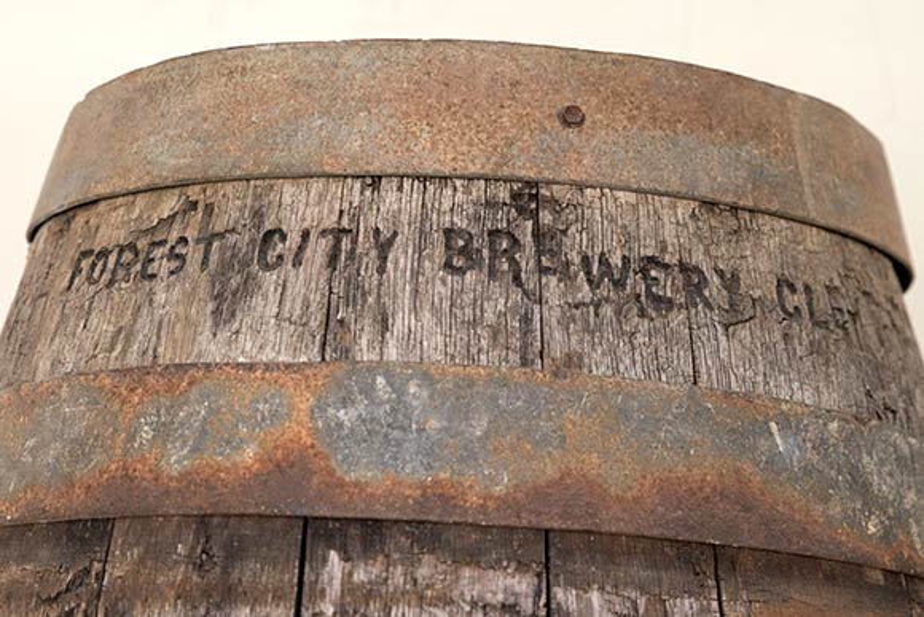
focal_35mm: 65
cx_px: 462
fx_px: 1669
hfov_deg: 31.0
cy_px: 308
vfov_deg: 20.9
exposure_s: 1/60
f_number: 6.7
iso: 1600
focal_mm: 65
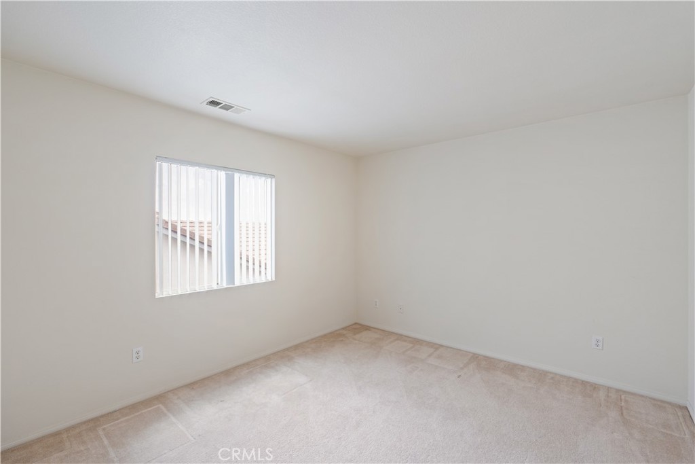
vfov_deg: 73.8
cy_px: 232
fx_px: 309
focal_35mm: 16
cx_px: 348
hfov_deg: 96.7
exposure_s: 1/3
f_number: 7.1
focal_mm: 16
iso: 250
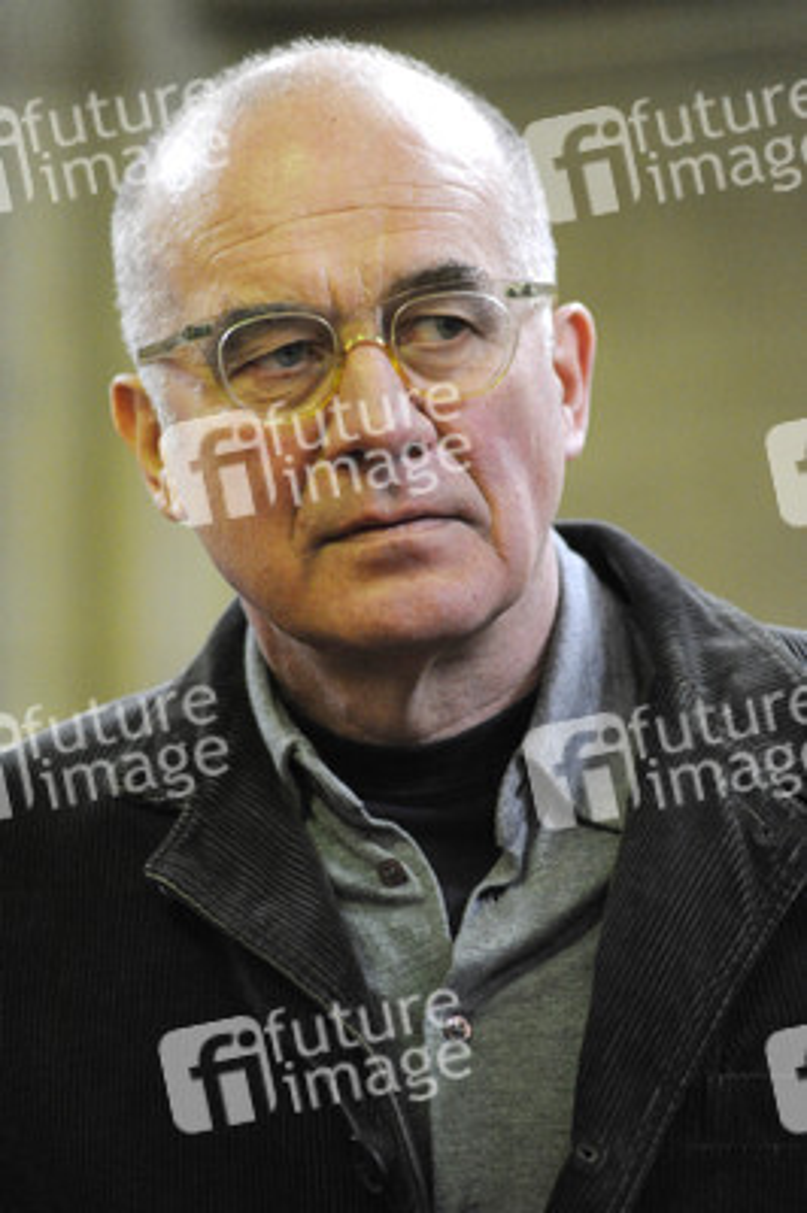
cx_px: 404
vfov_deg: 9.8
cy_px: 606
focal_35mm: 210
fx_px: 7073
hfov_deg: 6.5
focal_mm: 210
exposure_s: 1/125
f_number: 5.6
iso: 6400
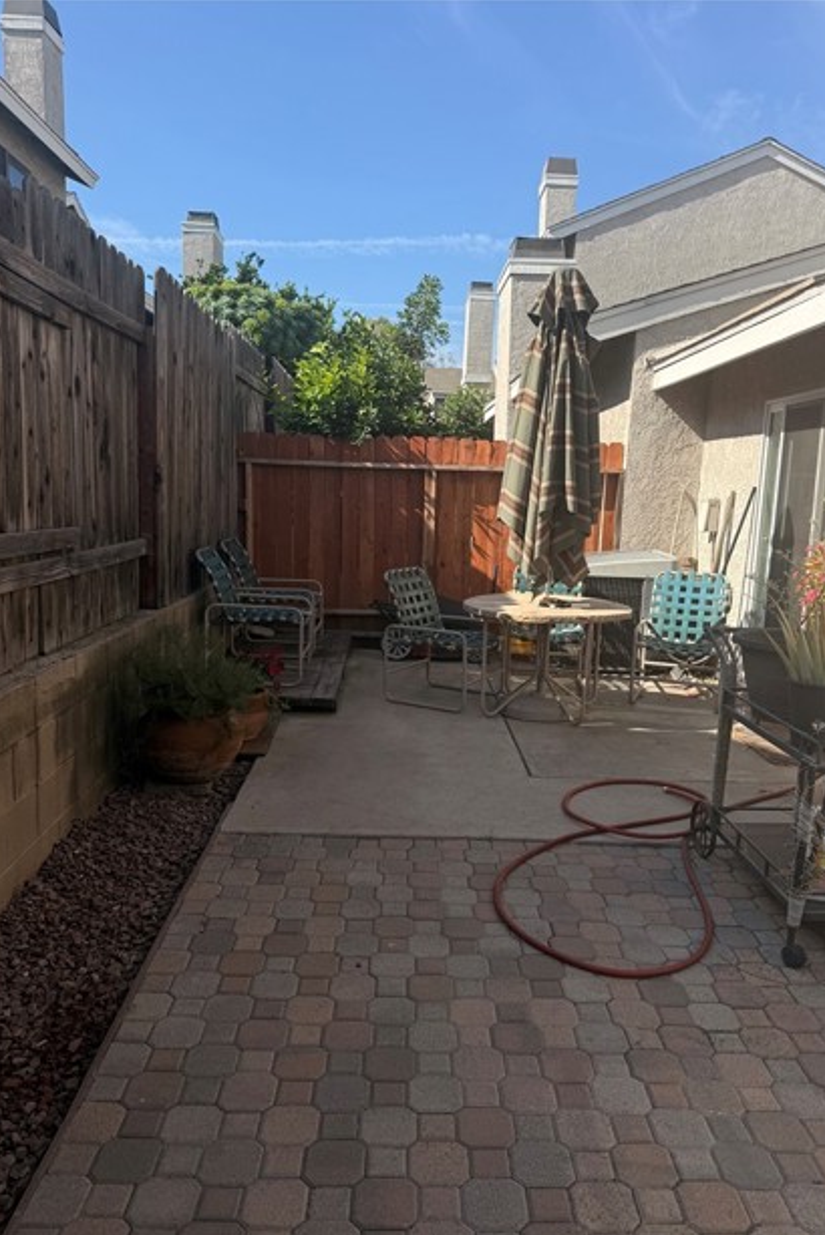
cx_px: 429
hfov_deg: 49.6
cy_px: 642
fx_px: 893
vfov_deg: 69.3
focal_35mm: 26
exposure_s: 1/3584
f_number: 1.78
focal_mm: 6.76
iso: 80
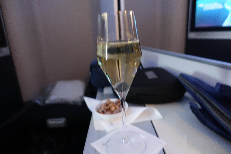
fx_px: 154
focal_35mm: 24
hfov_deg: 73.7
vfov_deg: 53.1
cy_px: 77
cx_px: 116
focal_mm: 8.8
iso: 800
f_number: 1.8
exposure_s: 1/13
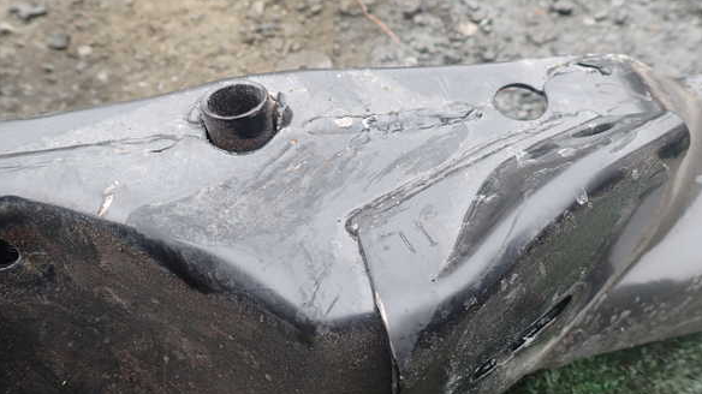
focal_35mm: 28
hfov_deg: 67.9
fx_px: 521
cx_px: 357
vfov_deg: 41.4
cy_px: 217
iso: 100
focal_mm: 4.5
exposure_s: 1/80
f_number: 2.8
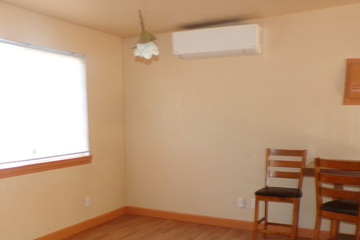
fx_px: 400
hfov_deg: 48.4
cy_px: 203
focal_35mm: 40
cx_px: 161
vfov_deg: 32.2
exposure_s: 1/20
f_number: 3
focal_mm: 4.3
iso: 200
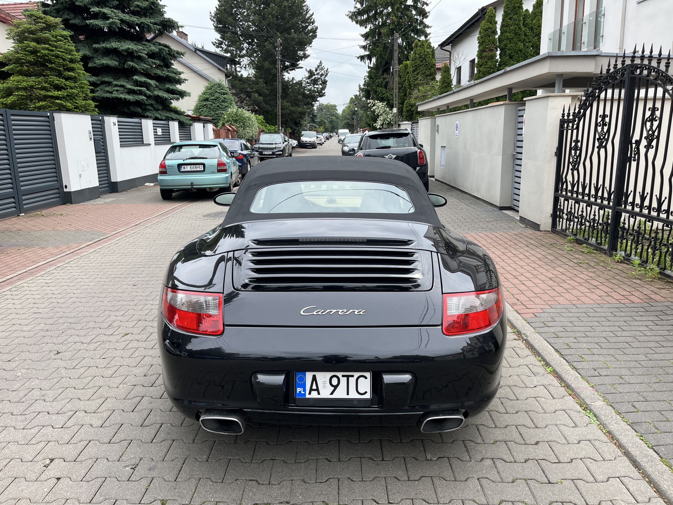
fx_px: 505
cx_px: 336
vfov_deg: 53.1
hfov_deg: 67.3
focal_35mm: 26
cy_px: 252
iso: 50
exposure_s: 1/1199
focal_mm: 5.1
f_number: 1.6
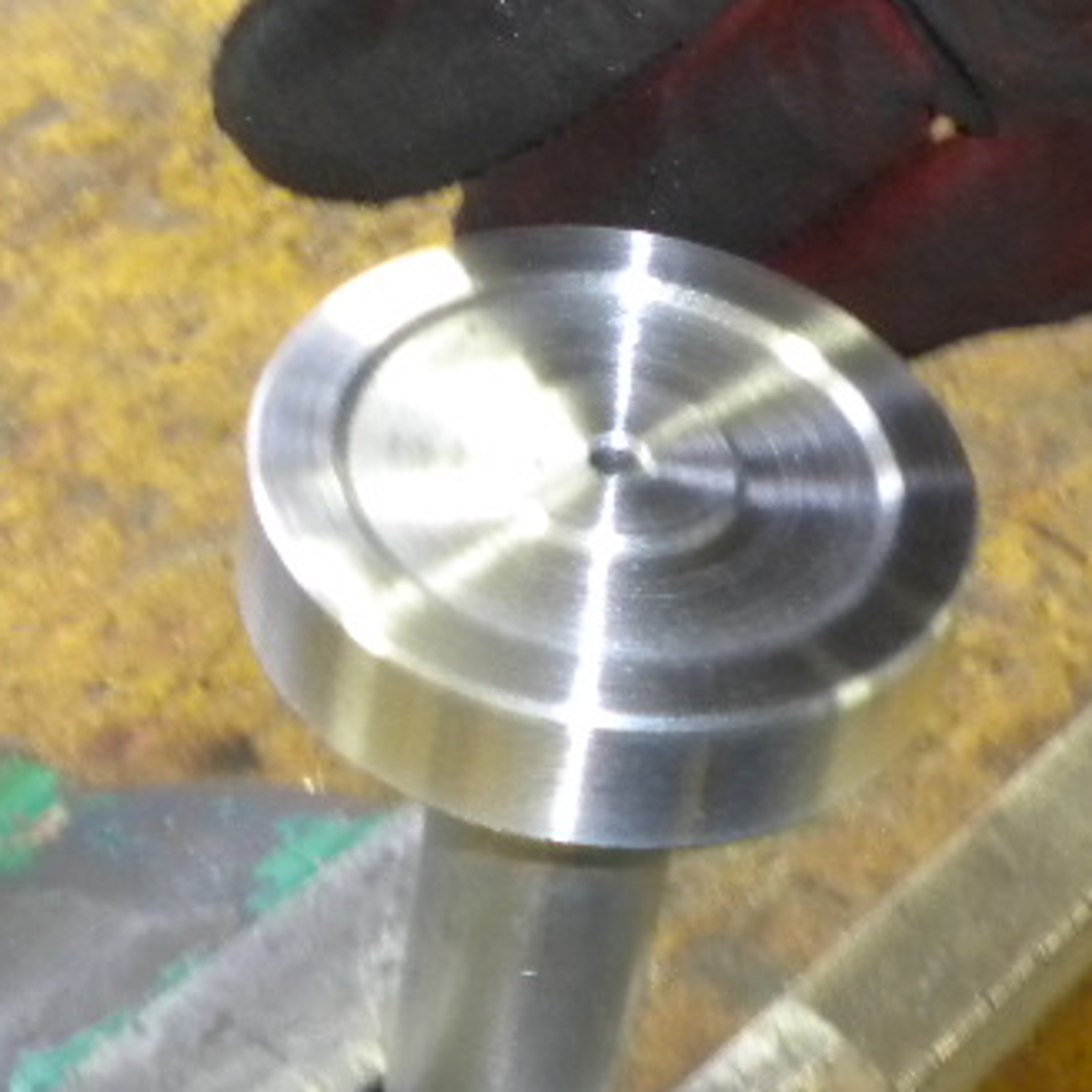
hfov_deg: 17.9
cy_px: 481
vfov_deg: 17.9
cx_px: 544
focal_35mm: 97
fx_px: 3462
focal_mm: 6.3
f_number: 3.1
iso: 400
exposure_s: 1/30
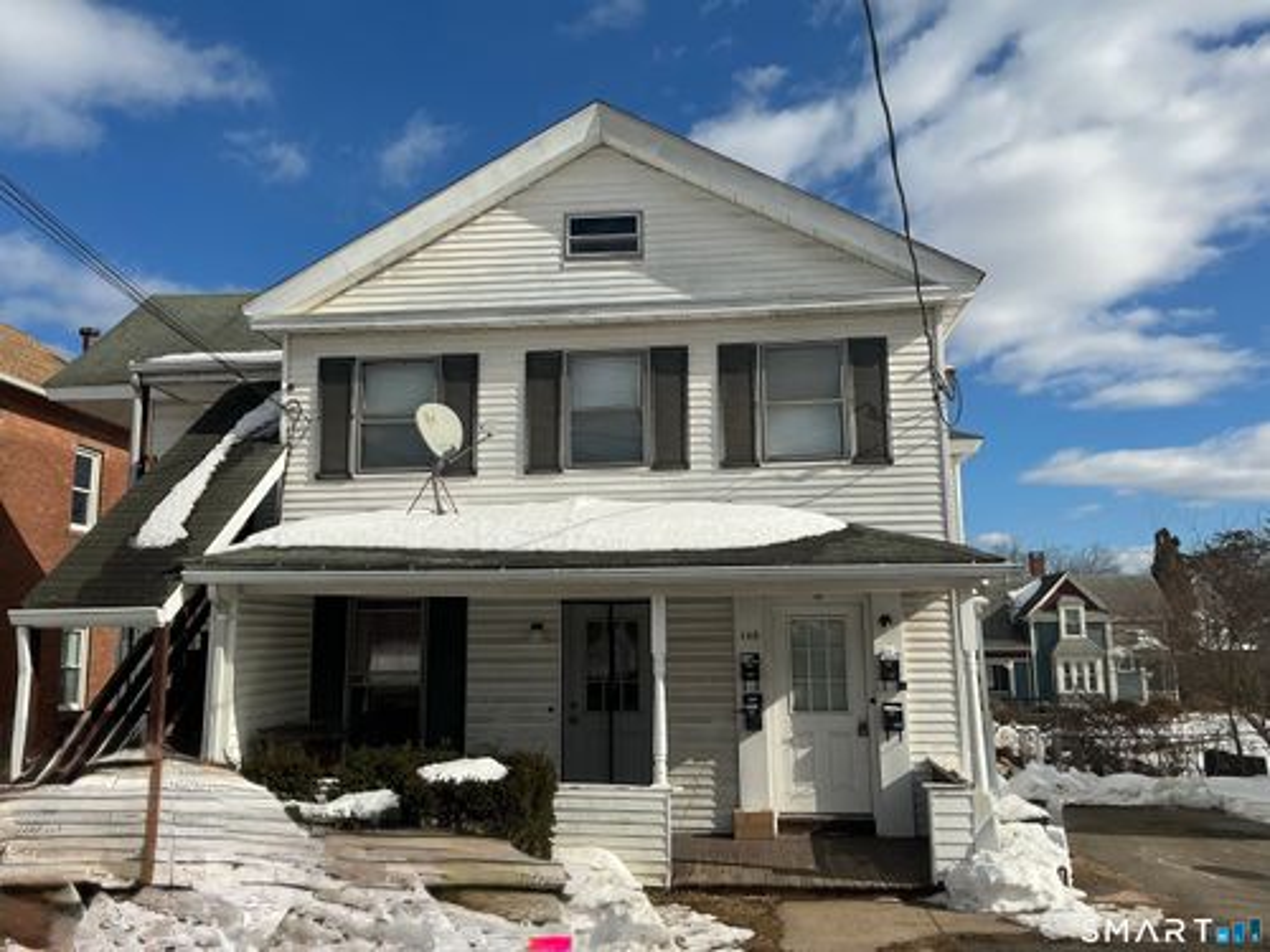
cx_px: 635
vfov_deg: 49.7
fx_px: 1027
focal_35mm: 28
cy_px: 476
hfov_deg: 63.4
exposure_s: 1/3788
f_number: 1.8
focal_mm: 3
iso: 25
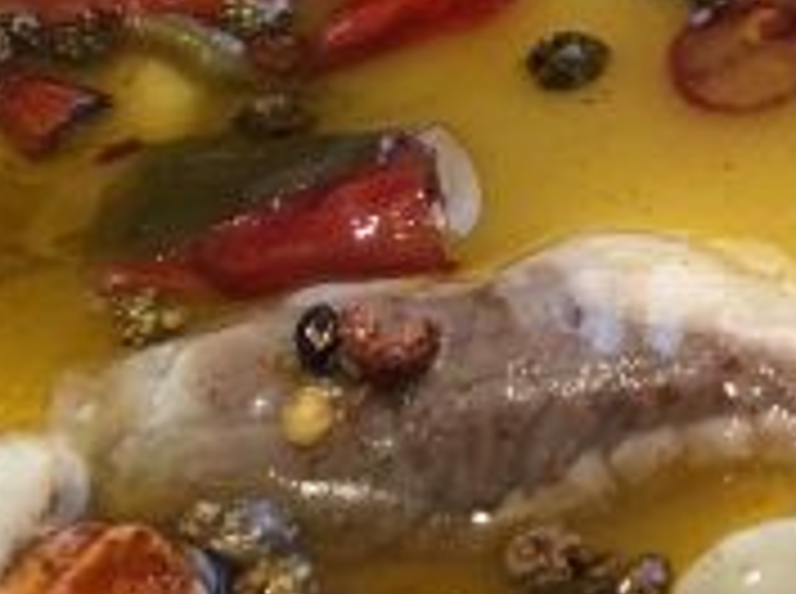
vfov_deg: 12.8
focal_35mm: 115
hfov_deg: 15.6
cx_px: 1255
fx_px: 2639
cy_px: 146
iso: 50
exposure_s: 1/17
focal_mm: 4.15
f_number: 2.2
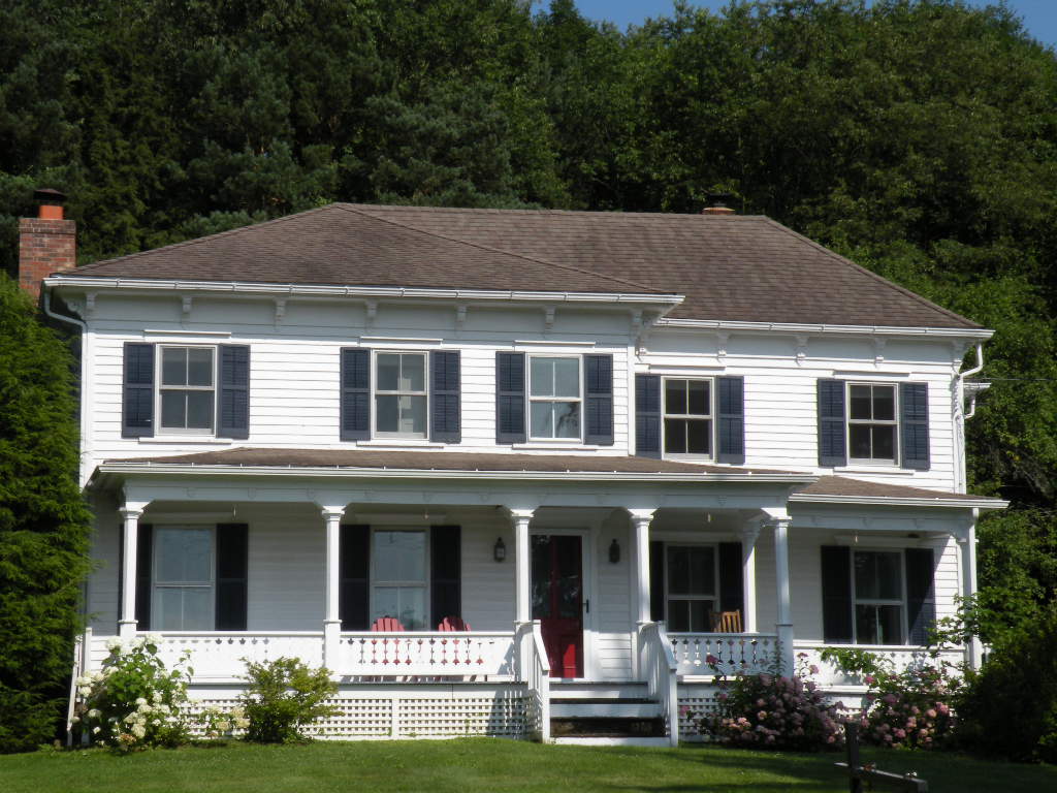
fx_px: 2840
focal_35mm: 93
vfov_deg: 15.9
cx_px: 528
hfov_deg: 21.1
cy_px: 396
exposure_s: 1/248
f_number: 8
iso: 64
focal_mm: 16.4
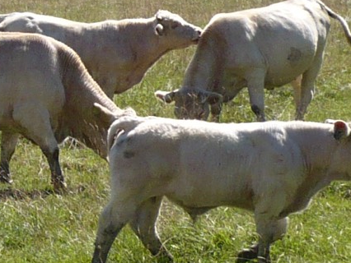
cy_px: 90
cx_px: -171
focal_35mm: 184
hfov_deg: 10.4
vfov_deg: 8.1
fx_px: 1867
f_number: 8
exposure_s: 1/160
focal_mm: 6
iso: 100
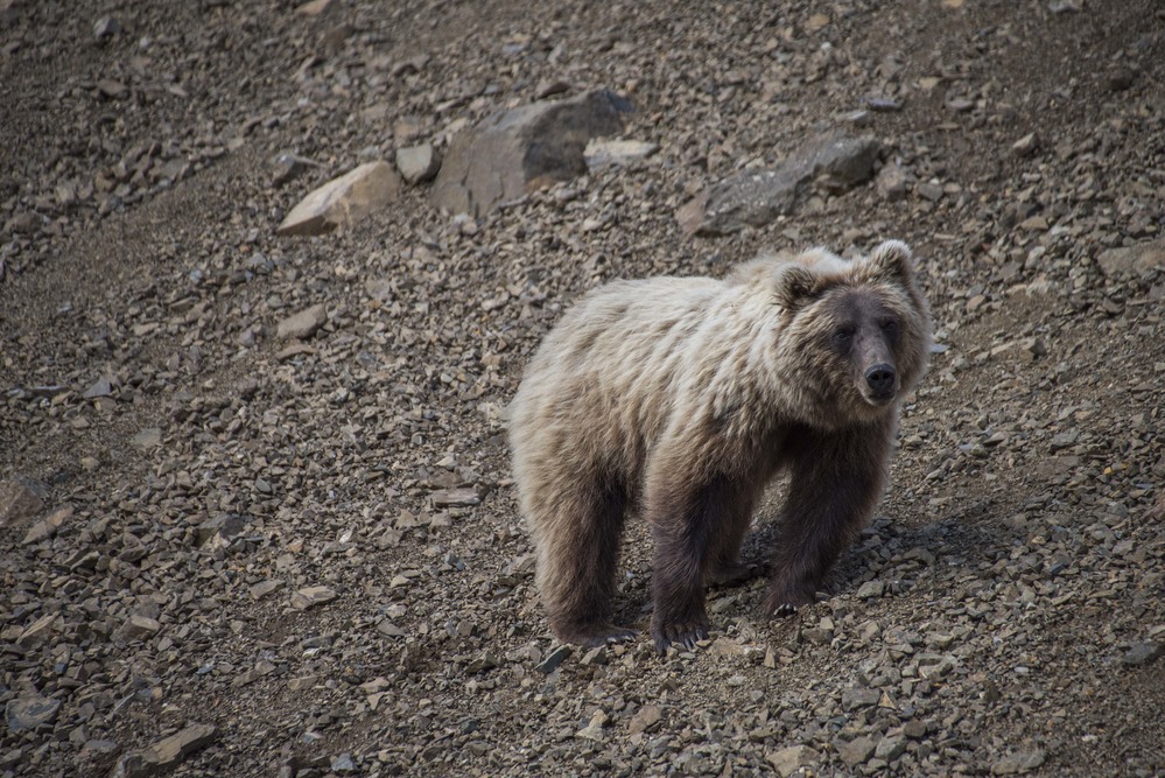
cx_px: 582
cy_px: 389
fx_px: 16187
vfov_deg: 2.8
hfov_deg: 4.1
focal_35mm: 500
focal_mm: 500
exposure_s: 1/750
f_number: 6.3
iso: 400
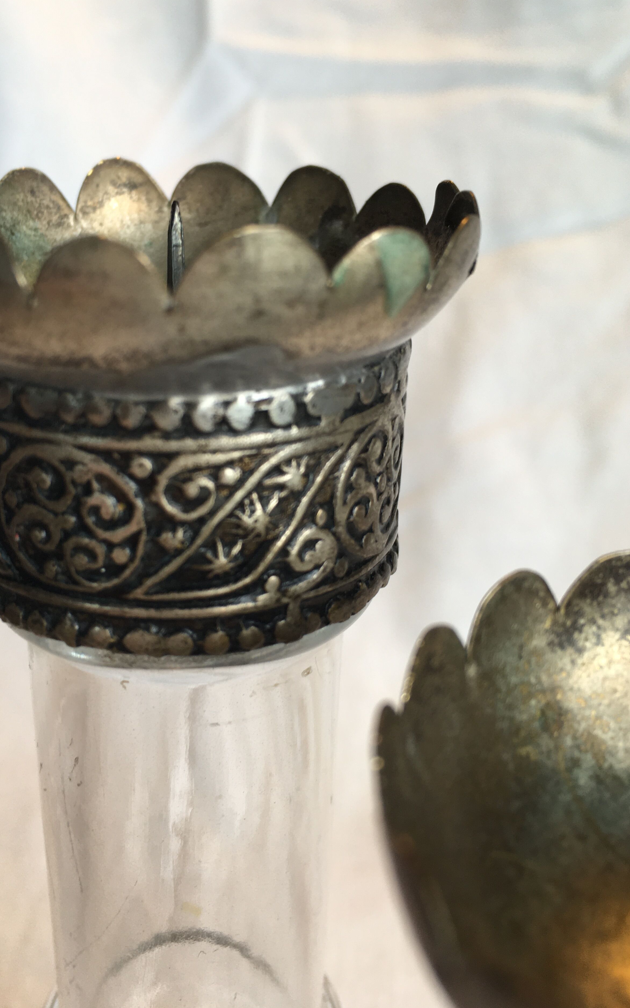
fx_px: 907
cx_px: 256
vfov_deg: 58.1
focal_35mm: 33
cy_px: 487
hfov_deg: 38.2
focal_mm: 4.15
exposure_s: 1/50
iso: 25
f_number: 2.2
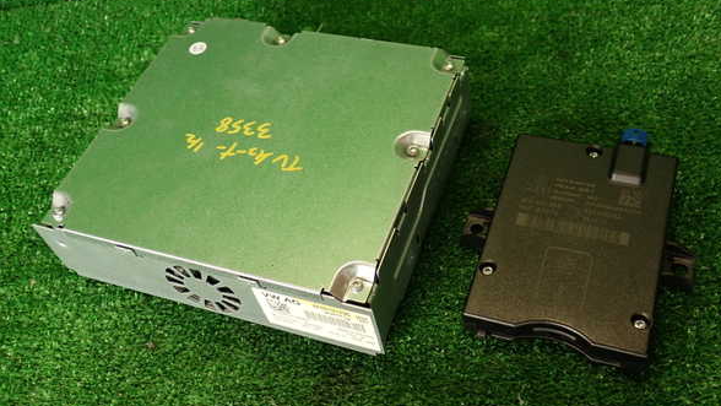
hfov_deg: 50.5
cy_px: 189
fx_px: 765
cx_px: 367
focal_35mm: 40
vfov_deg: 29.7
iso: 200
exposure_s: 1/60
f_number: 2.5
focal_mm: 6.37
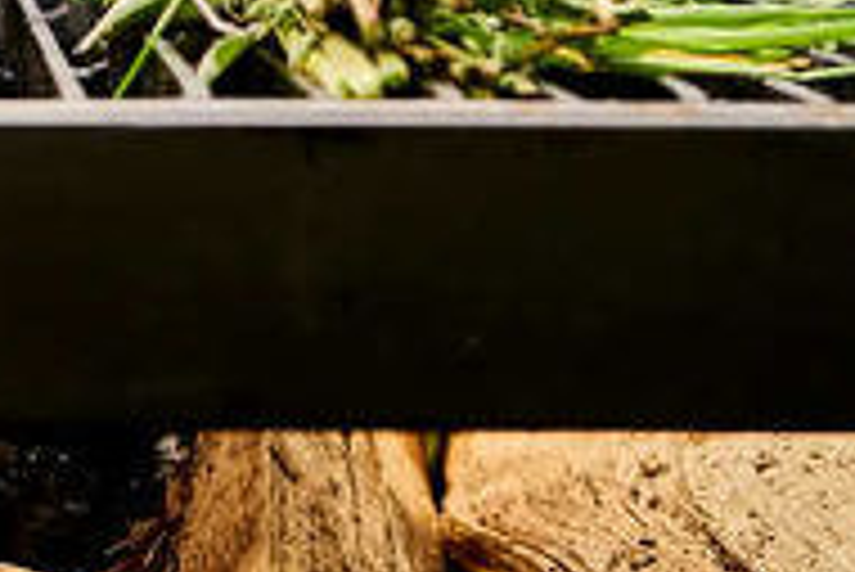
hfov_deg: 13.3
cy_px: -635
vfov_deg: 8.8
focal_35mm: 147
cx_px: -331
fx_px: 3494
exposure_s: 1/1600
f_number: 3.2
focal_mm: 35
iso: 400
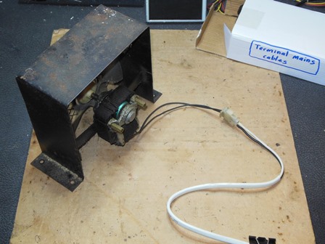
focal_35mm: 38
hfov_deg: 49.0
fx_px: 357
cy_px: 122
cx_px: 162
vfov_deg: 37.7
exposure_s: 1/30
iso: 200
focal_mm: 6.8
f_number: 3.6
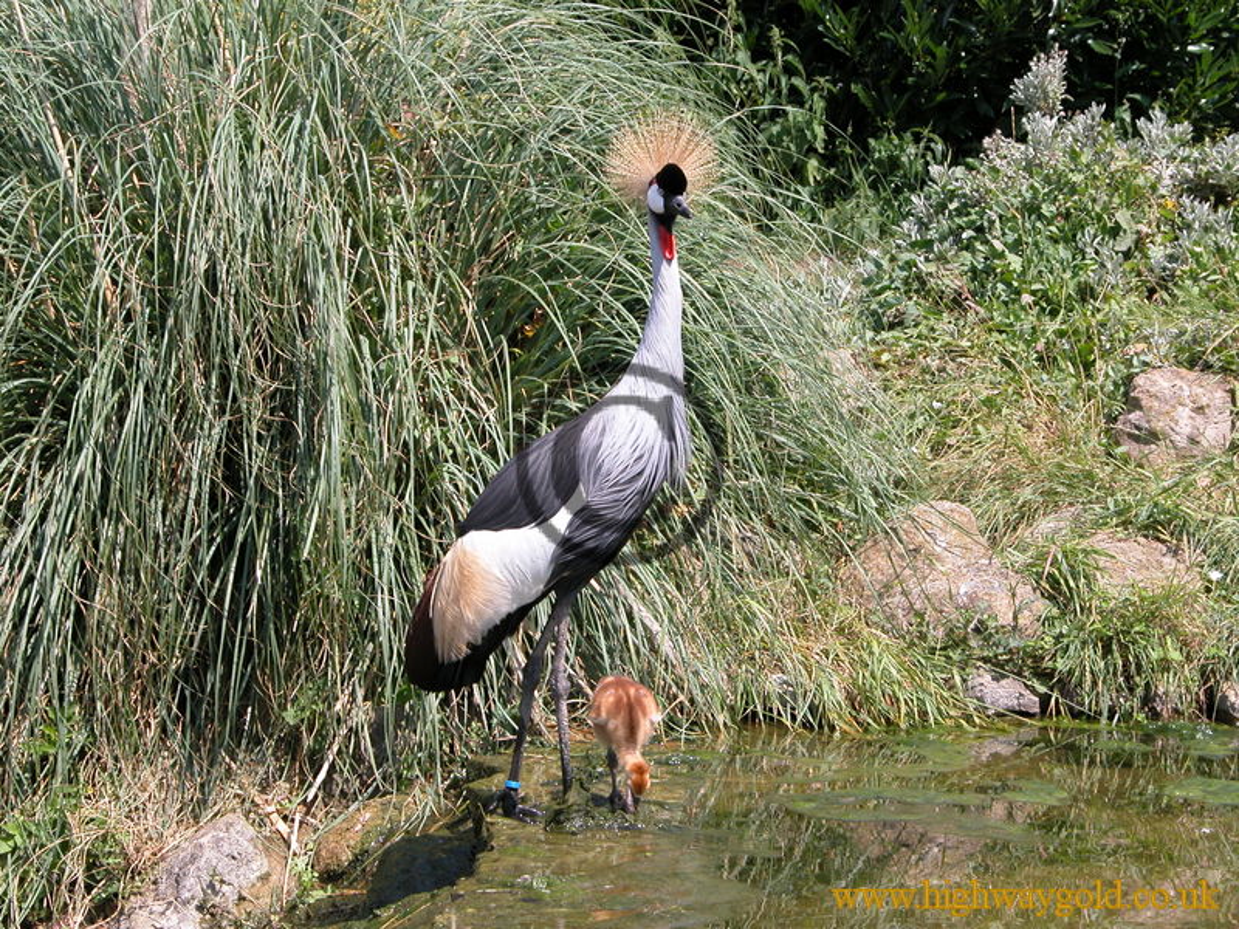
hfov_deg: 18.4
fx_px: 3830
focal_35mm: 107
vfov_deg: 13.8
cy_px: 464
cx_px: 620
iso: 100
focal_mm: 27.3
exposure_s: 1/292
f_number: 5.2
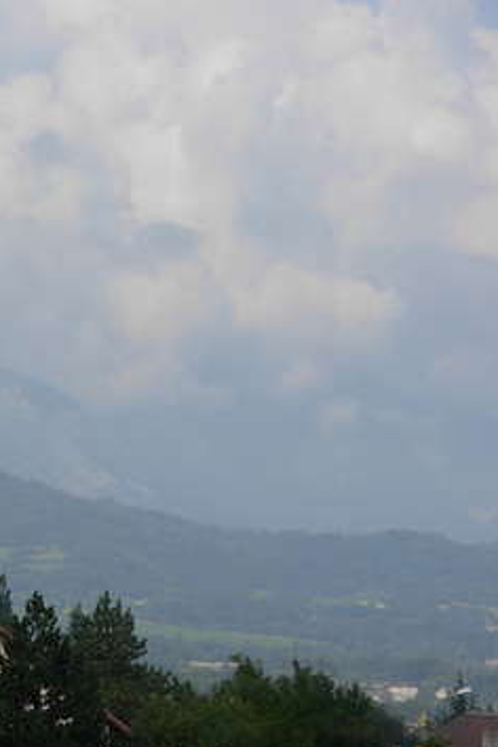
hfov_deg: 5.9
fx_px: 4834
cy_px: 458
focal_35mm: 233
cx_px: -80
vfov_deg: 8.8
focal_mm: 21.8
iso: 79
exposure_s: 1/836
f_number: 4.4
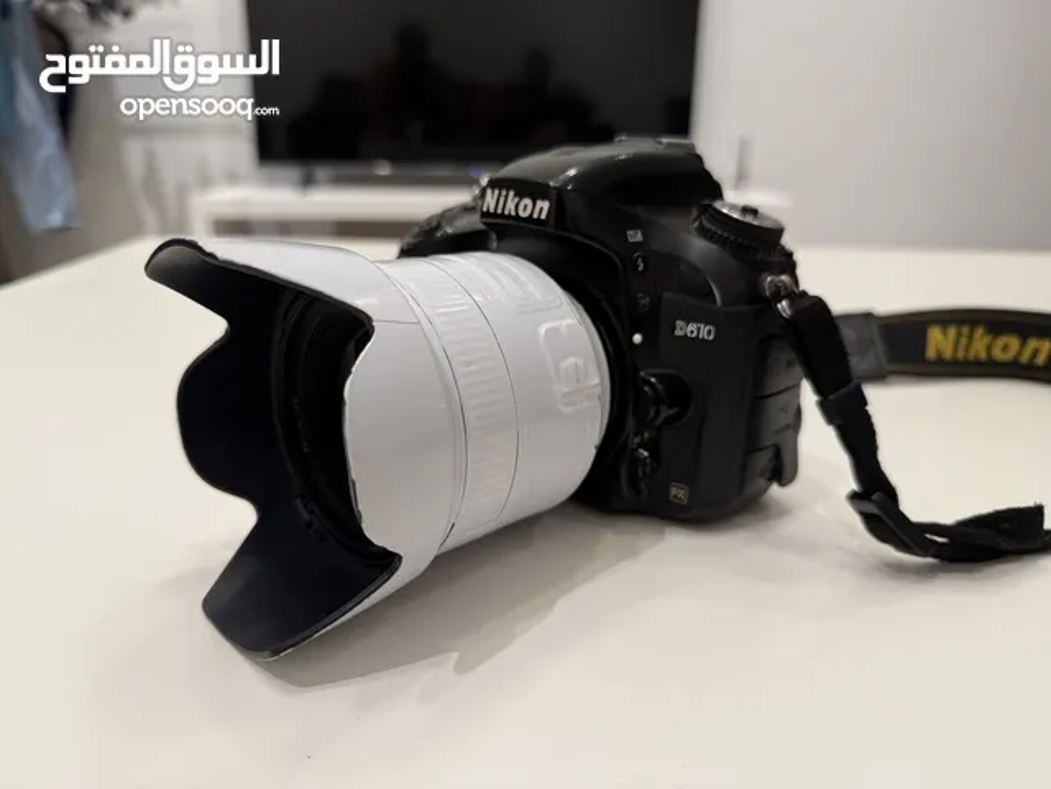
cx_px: 526
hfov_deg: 71.6
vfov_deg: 56.8
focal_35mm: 24
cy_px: 394
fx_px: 729
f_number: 1.78
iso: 125
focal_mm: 6.76
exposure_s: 1/50
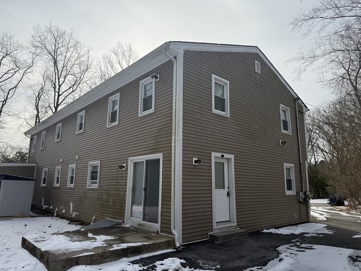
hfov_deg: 71.6
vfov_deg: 56.8
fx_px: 250
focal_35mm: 24
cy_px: 136
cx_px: 180
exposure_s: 1/8130
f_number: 1.78
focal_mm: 6.76
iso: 100
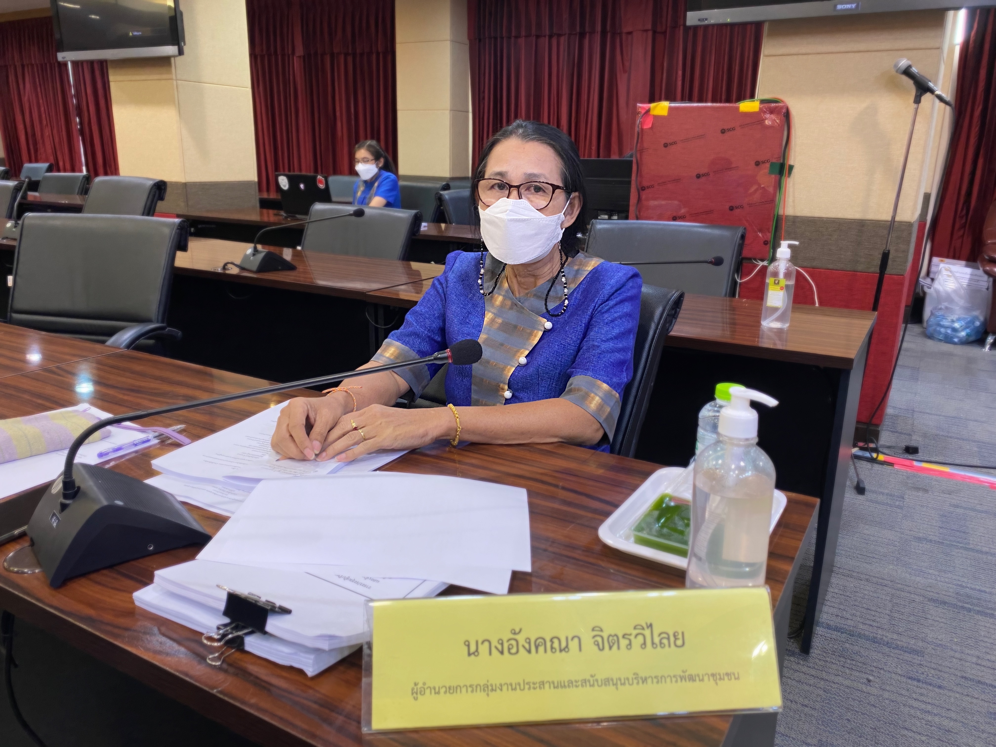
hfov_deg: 67.3
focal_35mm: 26
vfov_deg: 53.1
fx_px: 748
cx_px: 498
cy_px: 374
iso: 160
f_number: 1.8
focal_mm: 4.25
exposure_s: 1/50
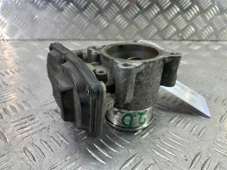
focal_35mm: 25
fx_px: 164
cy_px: 85
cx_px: 114
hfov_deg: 69.4
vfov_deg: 54.9
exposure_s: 1/50
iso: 80
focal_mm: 4.6
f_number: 1.8
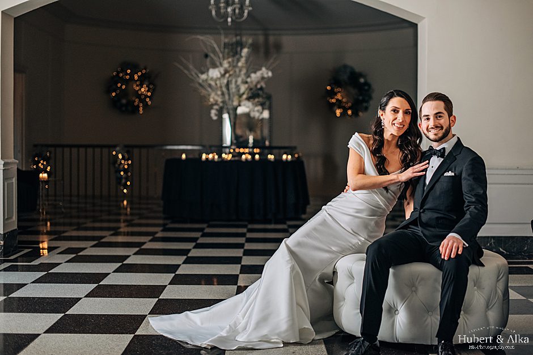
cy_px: 178
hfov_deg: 39.6
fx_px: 740
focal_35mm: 50
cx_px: 266
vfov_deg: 27.0
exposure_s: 1/250
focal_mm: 50
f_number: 2
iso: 800
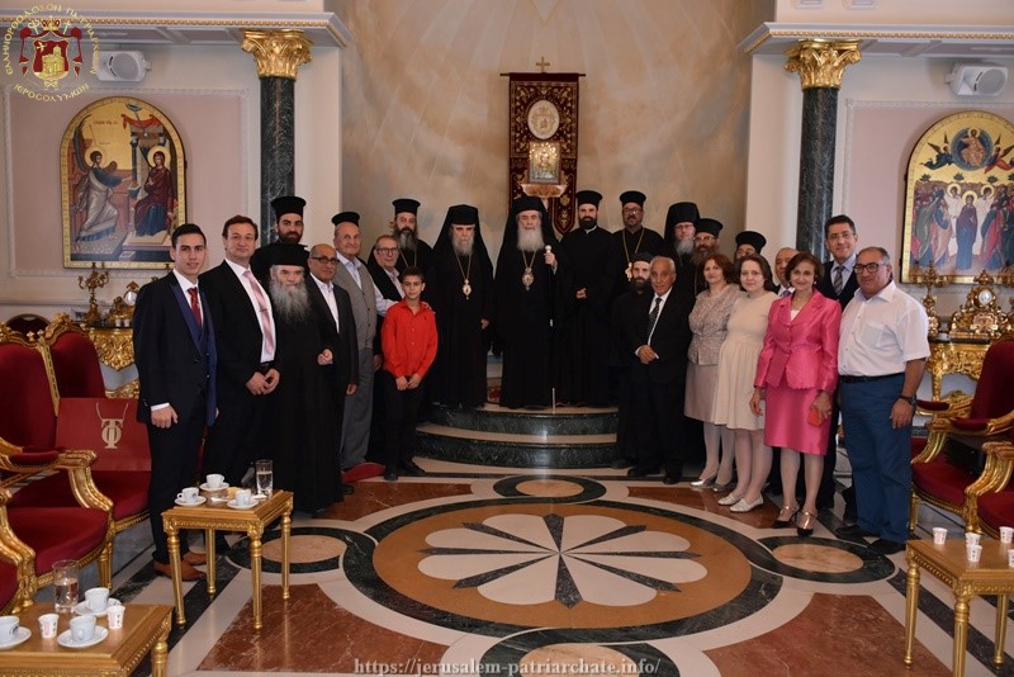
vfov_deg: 40.0
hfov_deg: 57.2
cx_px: 507
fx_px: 930
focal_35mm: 33
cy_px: 338
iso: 1000
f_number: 3.5
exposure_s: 1/60
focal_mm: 22
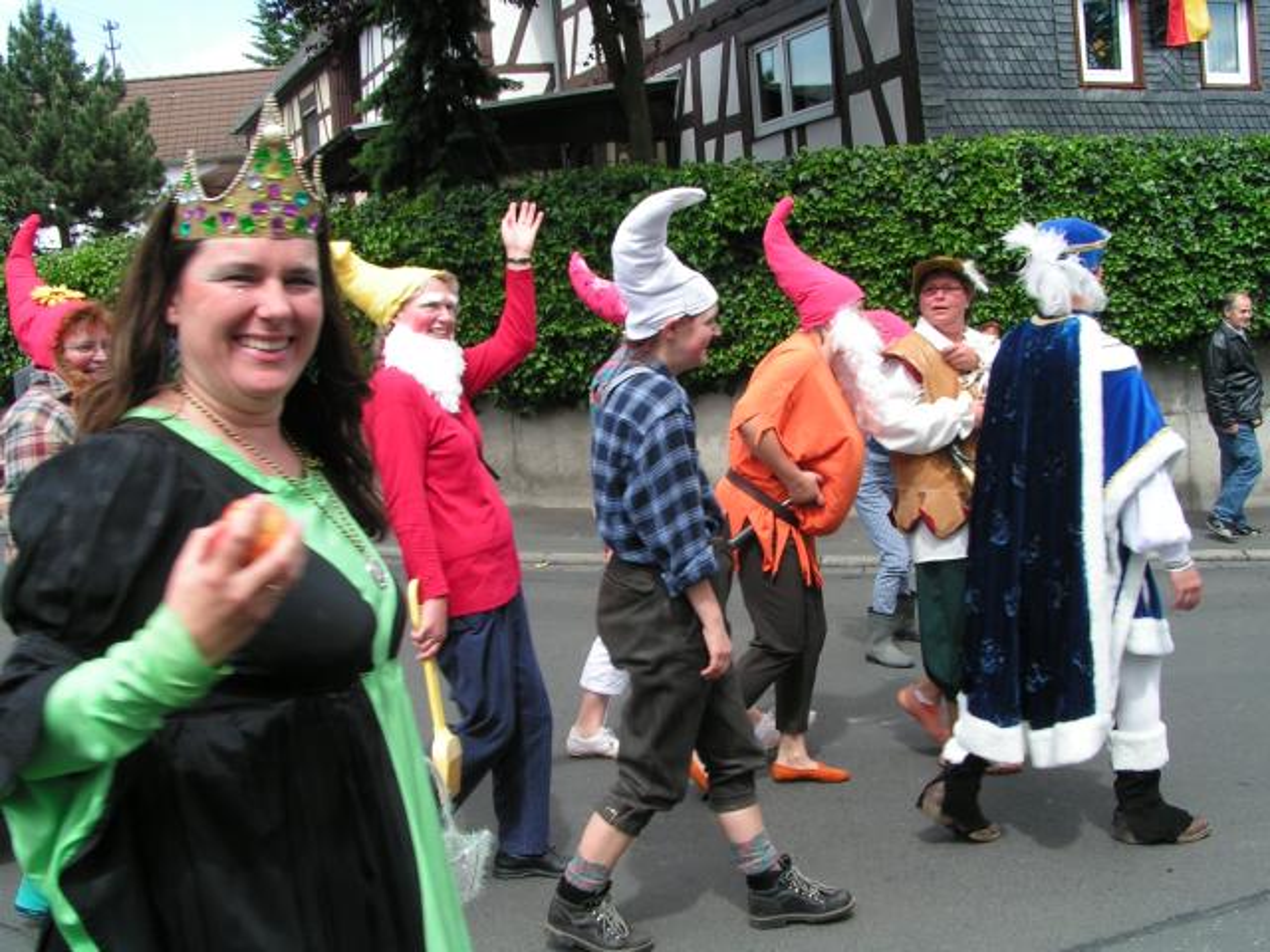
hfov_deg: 49.0
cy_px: 476
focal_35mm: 38
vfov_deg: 37.7
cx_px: 635
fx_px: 1394
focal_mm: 5.8
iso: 50
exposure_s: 1/160
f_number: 5.6
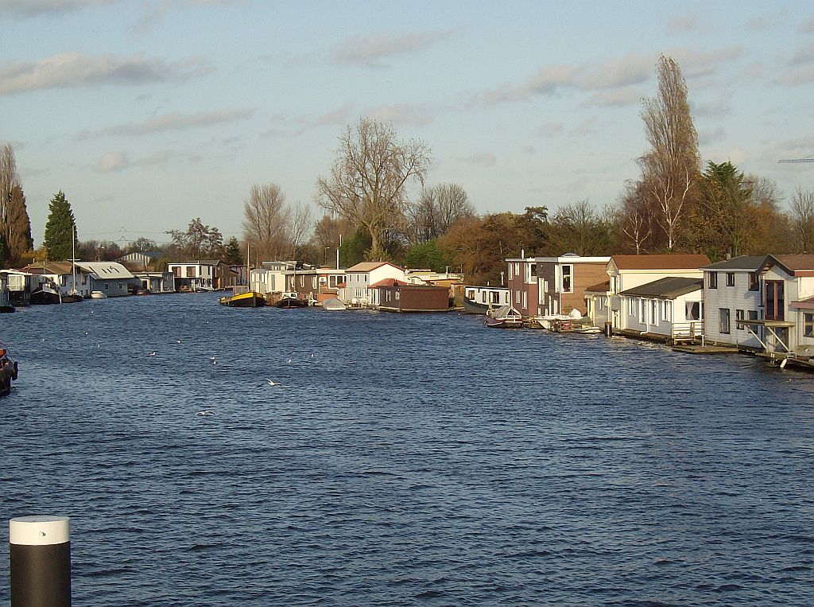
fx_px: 1994
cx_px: 407
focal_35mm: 85
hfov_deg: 23.1
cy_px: 304
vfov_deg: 17.3
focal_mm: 14.1
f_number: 6.9
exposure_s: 1/283
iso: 100
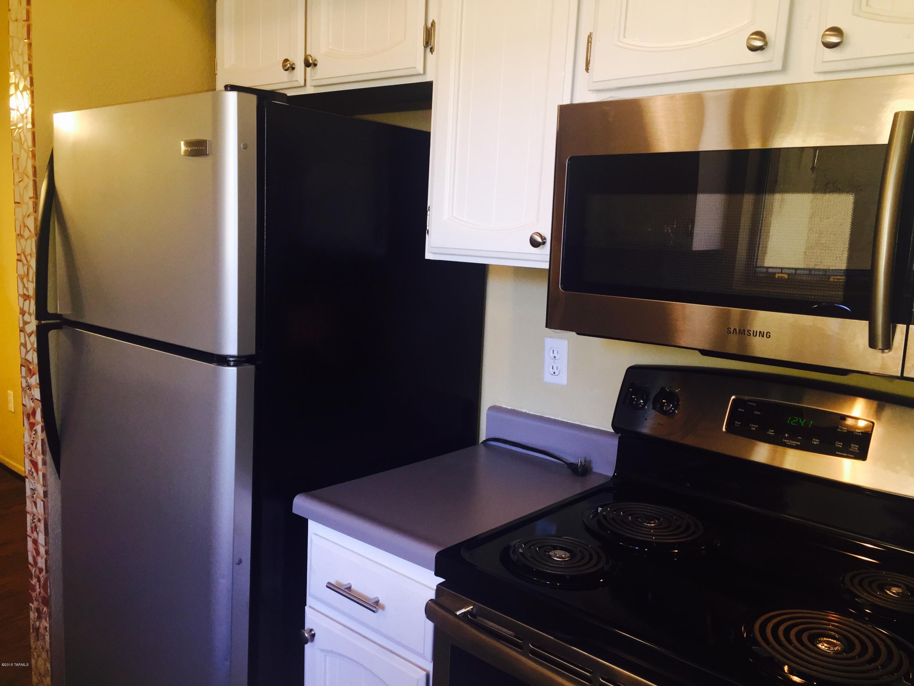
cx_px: 457
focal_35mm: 29
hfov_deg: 61.7
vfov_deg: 48.2
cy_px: 343
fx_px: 766
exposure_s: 1/30
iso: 50
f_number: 2.2
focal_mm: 4.15
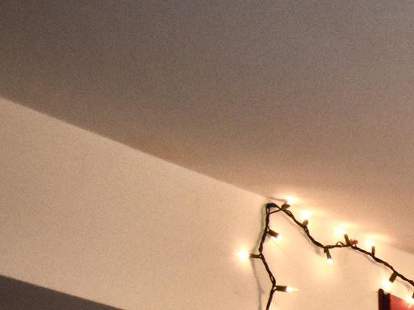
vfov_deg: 9.4
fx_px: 1710
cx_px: 1109
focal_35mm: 143
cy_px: 705
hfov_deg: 10.8
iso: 800
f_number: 3.5
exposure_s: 1/125
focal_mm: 18
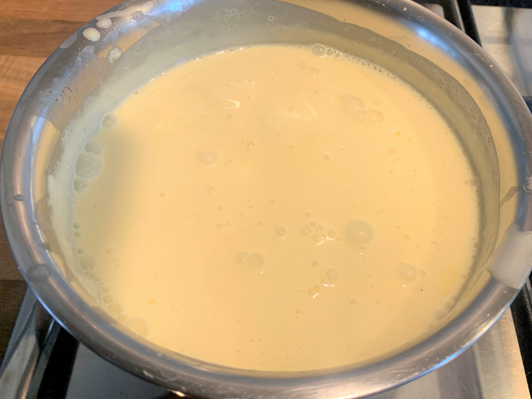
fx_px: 400
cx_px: 266
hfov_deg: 67.3
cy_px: 200
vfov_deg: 53.1
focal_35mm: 26
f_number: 1.8
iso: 125
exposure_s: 1/50
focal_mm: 4.25
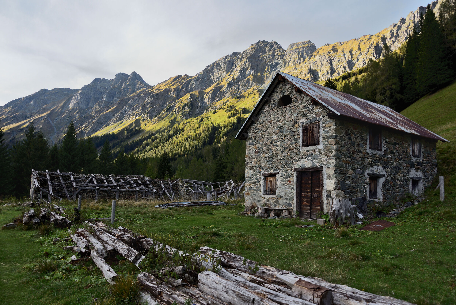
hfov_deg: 73.7
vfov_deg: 53.2
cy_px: 152
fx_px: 304
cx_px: 228
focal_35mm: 24
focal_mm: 24
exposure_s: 1/100
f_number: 5
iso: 100
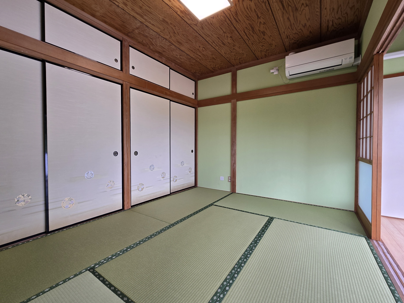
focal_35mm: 14
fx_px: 163
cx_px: 194
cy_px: 151
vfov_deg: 85.7
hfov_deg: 102.0
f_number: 2.2
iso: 50
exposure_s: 1/84
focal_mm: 2.2
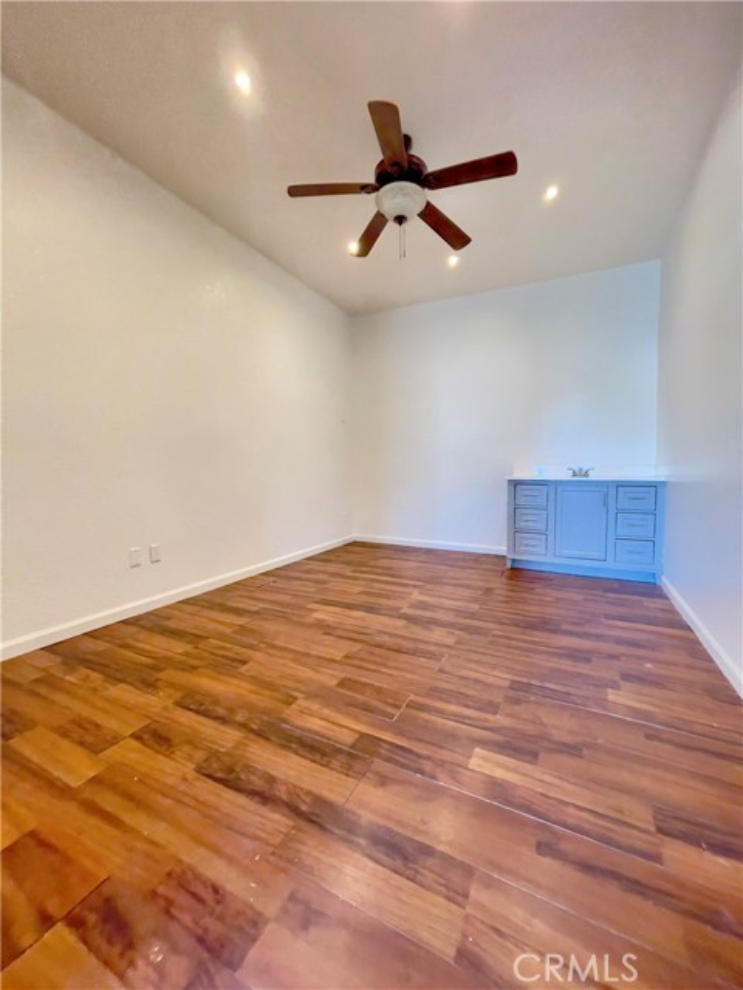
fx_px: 372
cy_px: 495
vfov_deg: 106.2
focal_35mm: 13
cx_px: 372
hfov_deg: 89.9
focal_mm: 1.54
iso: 1000
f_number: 2.4
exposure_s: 1/60
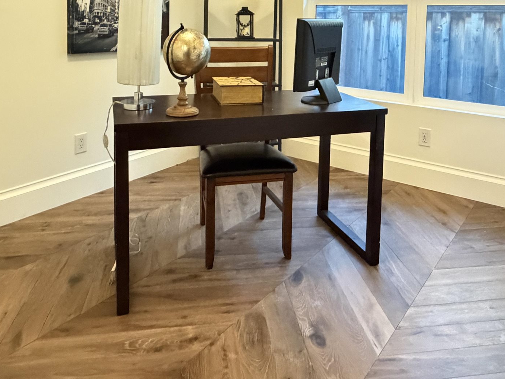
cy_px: 47
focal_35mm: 31
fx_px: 452
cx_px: 264
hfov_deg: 58.3
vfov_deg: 42.2
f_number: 2.2
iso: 1600
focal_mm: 2.22
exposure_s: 1/40
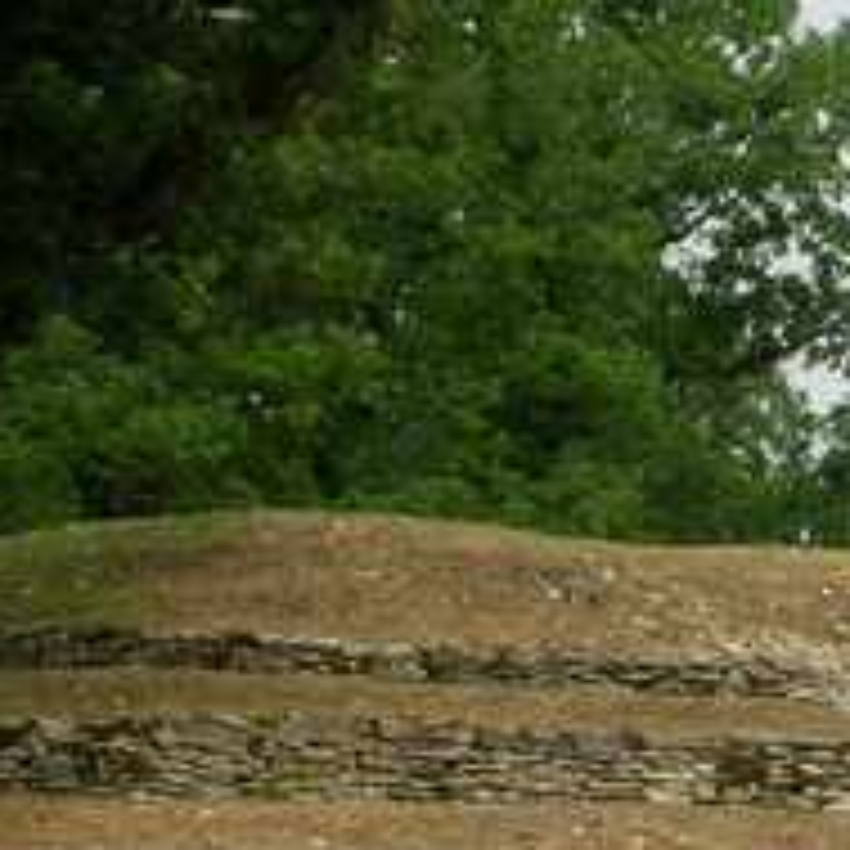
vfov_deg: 8.0
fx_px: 6084
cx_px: 1039
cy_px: 783
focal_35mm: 219
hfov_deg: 7.9
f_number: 12.4
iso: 50
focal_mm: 12.2
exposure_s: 1/53.8
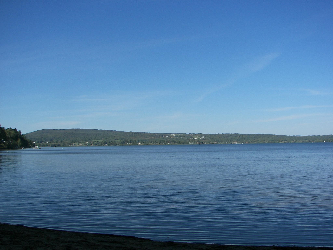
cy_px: 125
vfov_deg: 39.7
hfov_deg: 51.4
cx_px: 166
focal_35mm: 36
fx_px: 346
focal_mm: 6
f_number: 4
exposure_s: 1/640
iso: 50
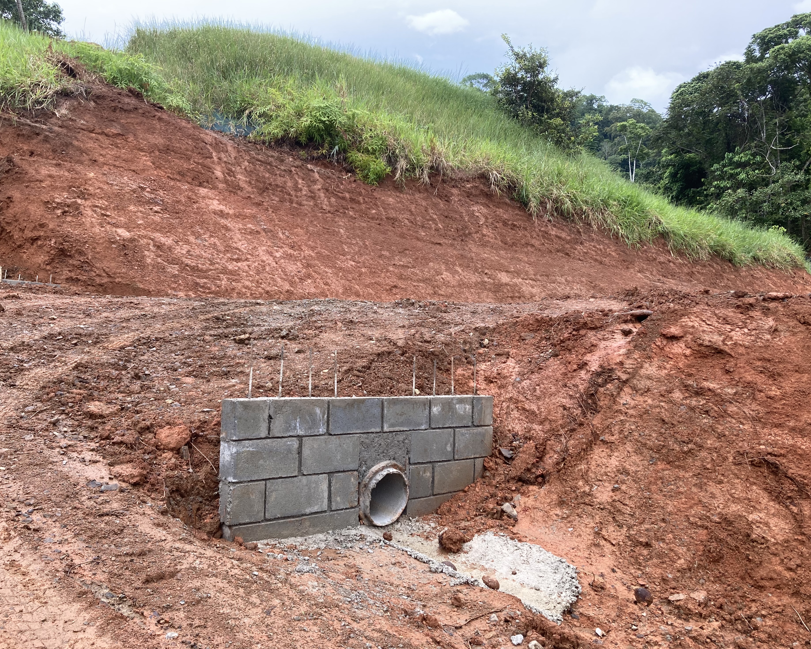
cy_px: 330
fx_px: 720
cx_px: 374
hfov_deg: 58.7
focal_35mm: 30
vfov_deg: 48.5
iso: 20
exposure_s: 1/308
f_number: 1.8
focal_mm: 3.99
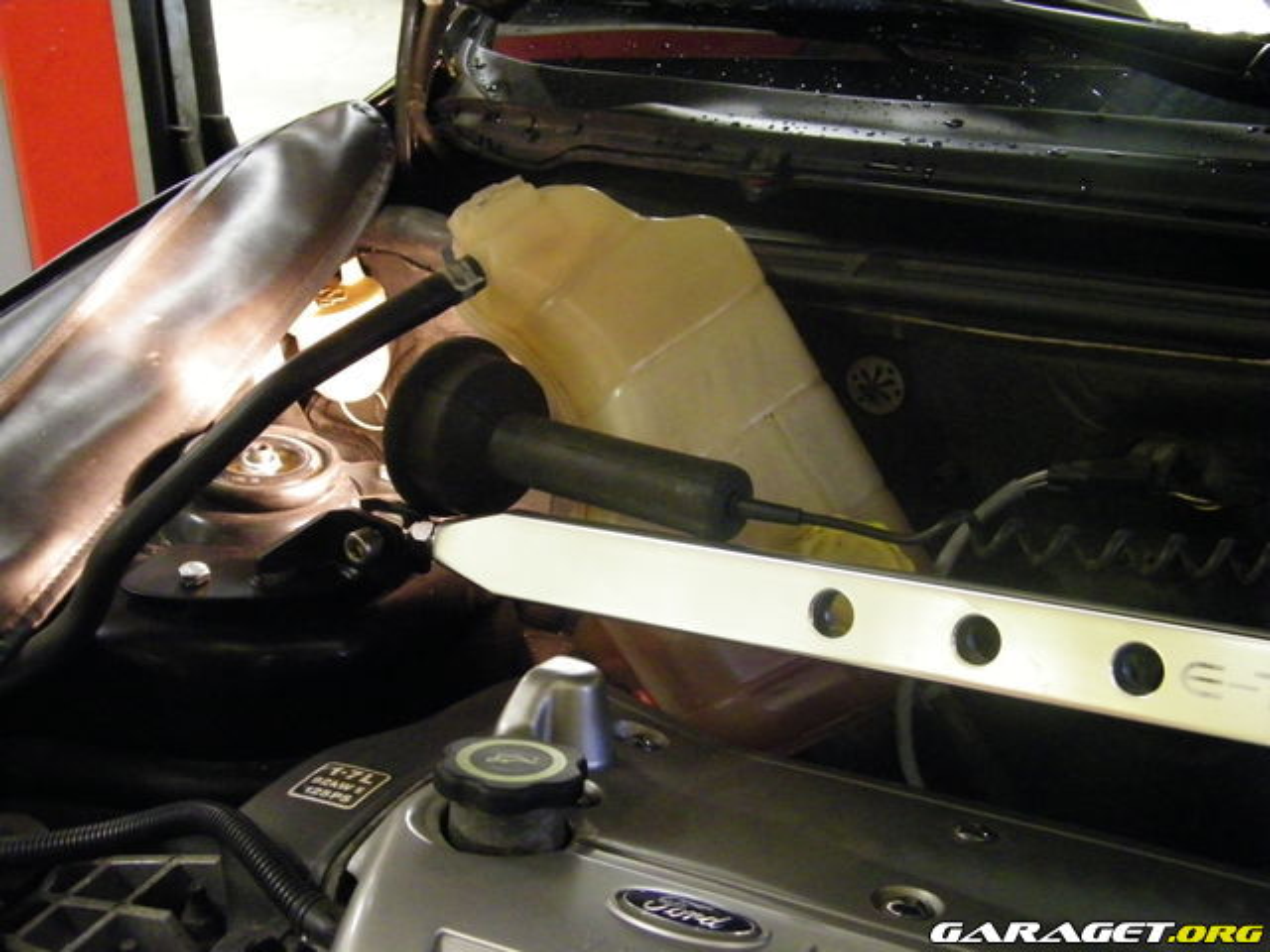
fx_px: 1761
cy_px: 476
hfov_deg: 39.7
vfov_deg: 30.3
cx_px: 635
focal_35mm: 48
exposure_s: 1/20
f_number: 3.9
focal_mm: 8.6
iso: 800
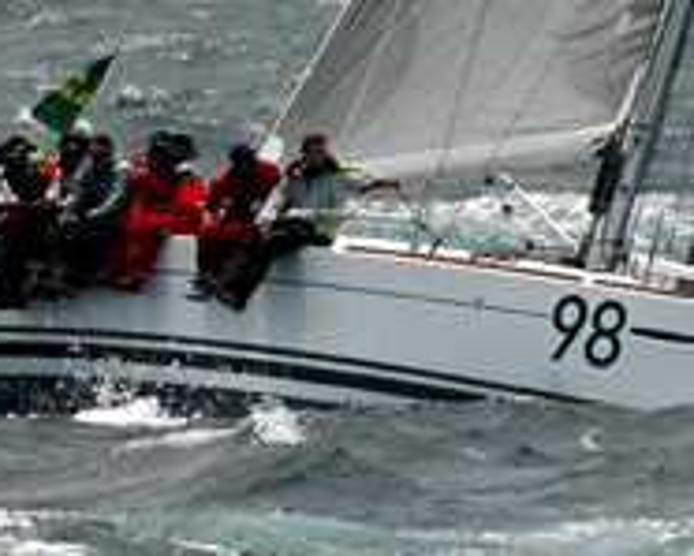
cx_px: 739
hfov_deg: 3.3
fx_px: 12145
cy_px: 90
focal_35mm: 591
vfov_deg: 2.6
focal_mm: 130
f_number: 8.5
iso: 400
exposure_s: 1/1000
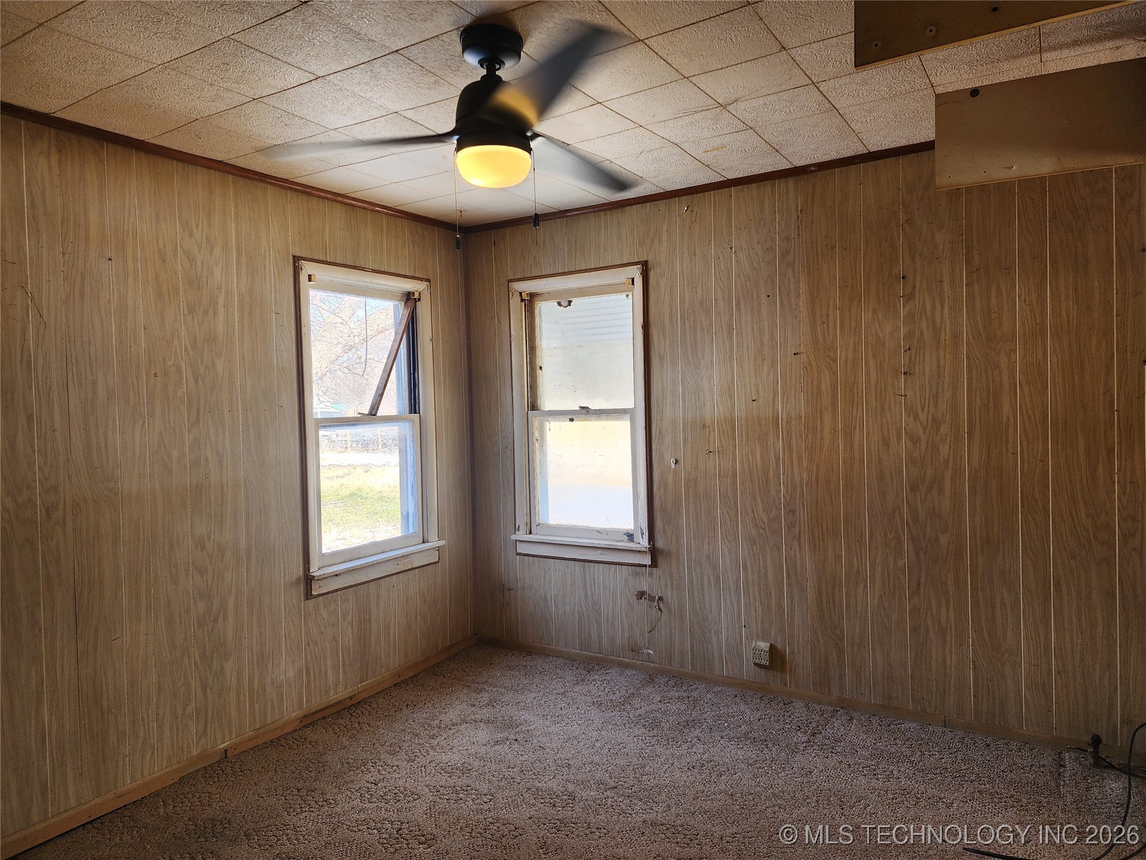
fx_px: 761
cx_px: 573
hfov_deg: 73.9
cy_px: 430
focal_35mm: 23
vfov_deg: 58.9
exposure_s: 1/120
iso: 64
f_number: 1.8
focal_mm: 6.4
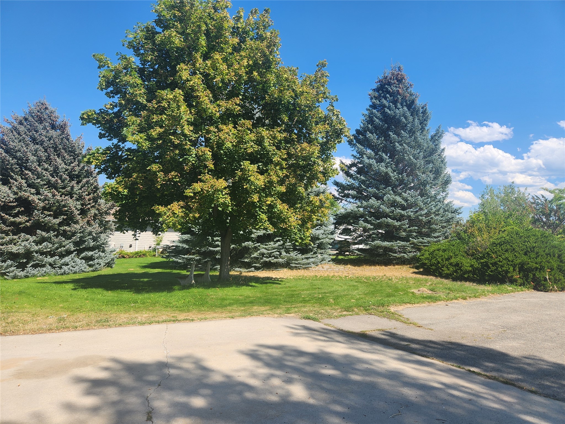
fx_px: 375
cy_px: 212
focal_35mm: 23
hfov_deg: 73.9
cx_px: 282
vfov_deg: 58.9
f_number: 1.8
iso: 20
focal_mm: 5.4
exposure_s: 1/1096
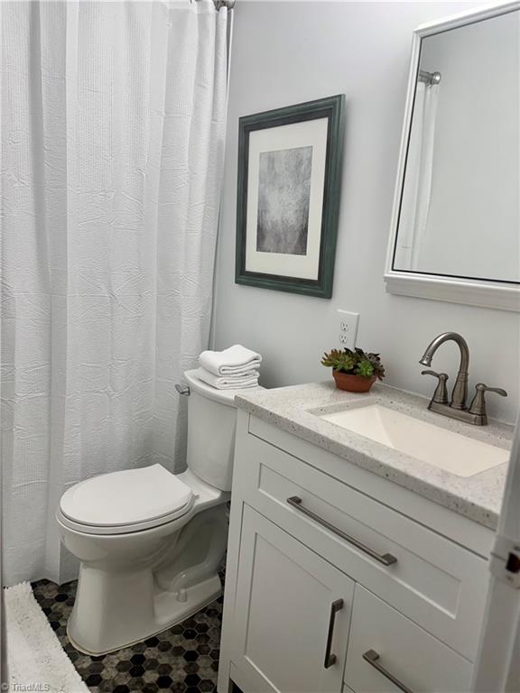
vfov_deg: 67.3
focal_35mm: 26
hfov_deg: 53.1
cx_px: 260
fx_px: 521
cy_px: 346
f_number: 1.6
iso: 100
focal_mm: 5.96
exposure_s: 1/120
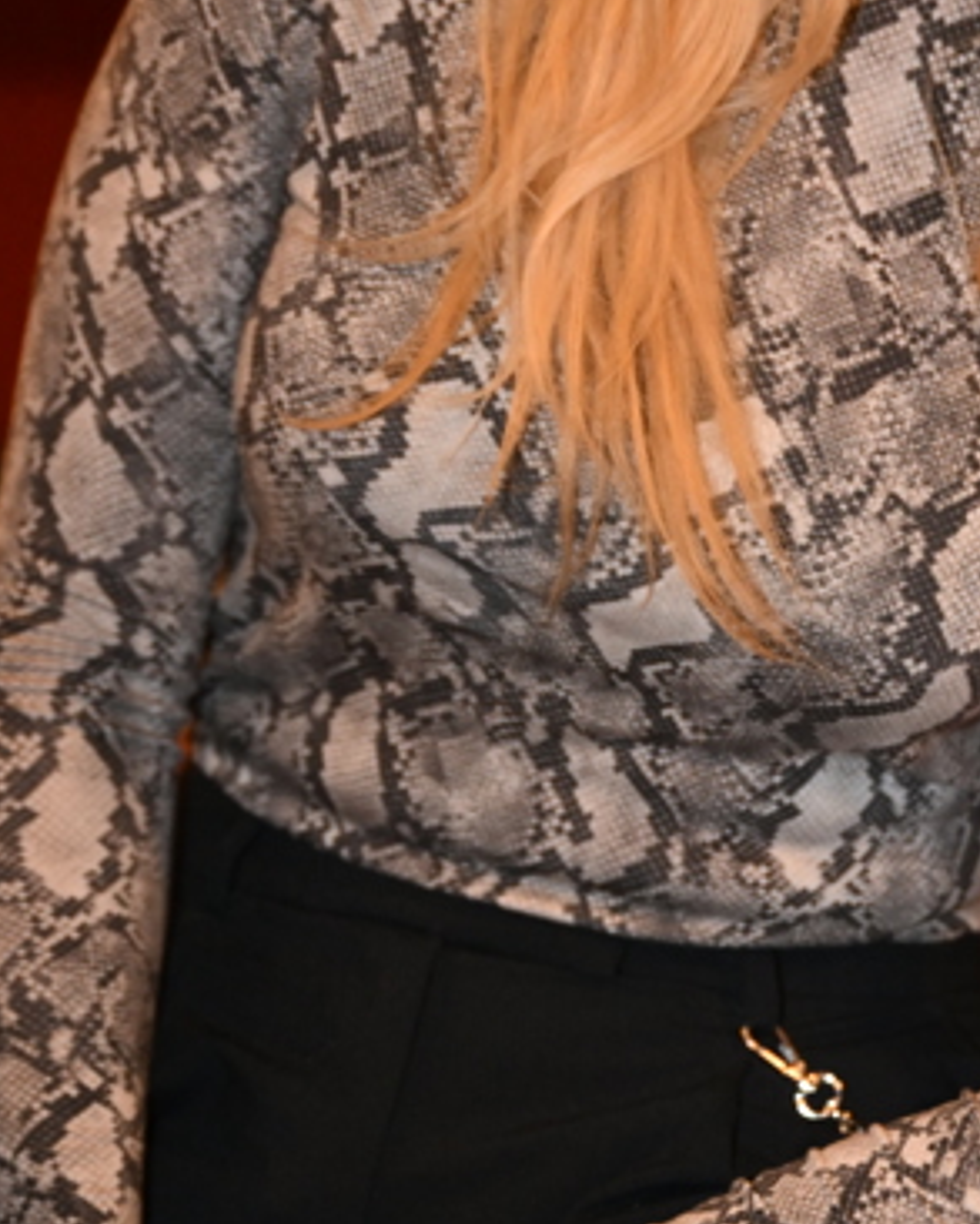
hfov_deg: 11.2
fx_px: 5001
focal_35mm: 138
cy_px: 446
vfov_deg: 13.9
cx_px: 769
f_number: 2.8
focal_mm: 52
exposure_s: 1/100
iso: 2500
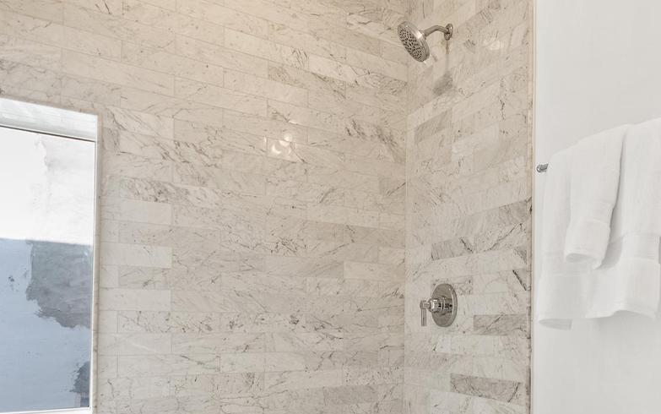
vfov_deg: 40.6
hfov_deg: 59.4
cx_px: 499
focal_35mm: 30
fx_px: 541
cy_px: 312
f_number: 8
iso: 800
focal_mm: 16
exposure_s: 1/25
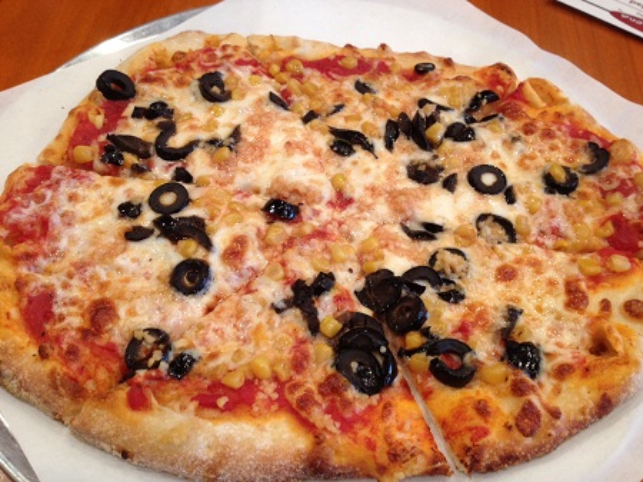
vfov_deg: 40.7
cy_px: 241
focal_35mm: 35
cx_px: 322
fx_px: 650
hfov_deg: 52.7
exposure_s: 1/20
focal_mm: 4.28
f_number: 2.4
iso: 125
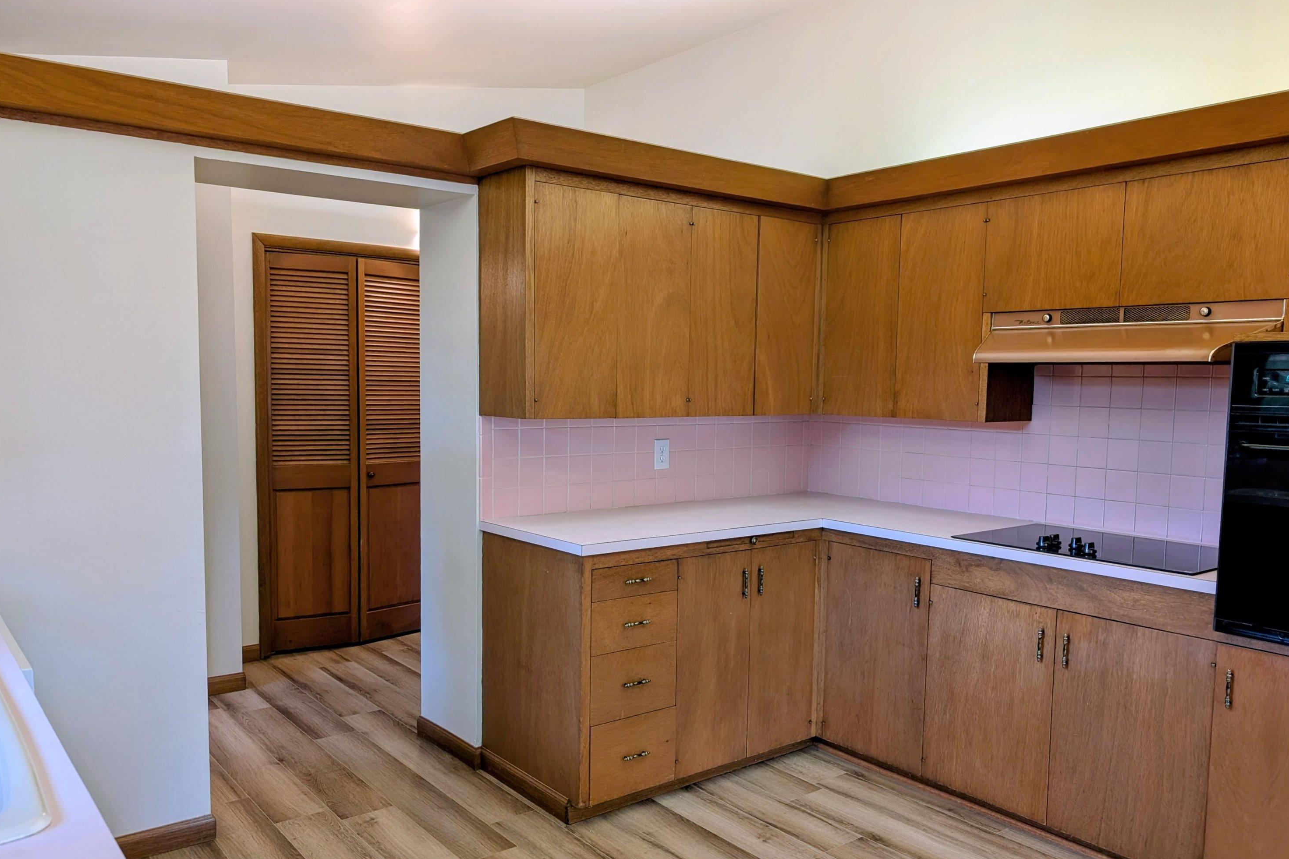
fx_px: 931
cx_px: 633
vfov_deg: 49.5
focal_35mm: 26
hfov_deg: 69.4
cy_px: 472
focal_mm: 6.9
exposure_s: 1/30
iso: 40
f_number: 1.68
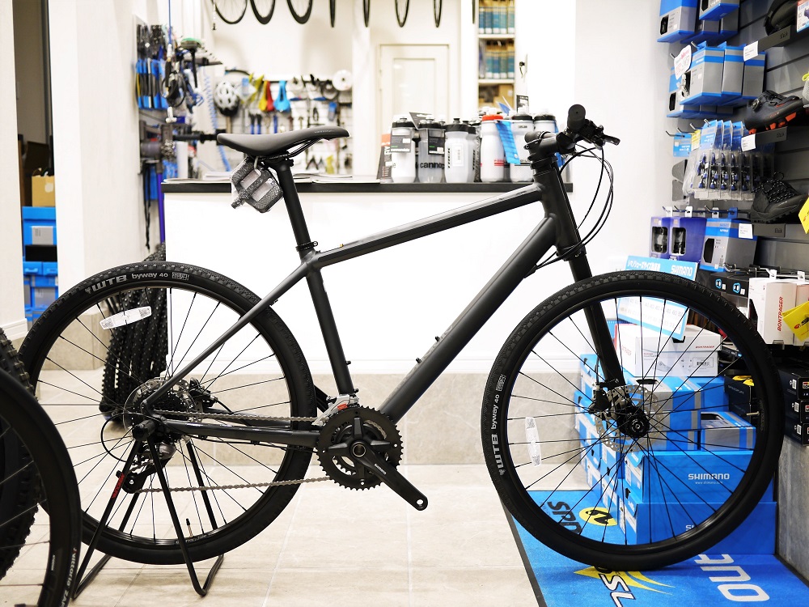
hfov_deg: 46.8
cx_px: 404
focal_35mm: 40
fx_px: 935
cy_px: 304
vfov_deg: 36.0
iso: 320
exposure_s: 1/60
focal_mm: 20
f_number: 1.7
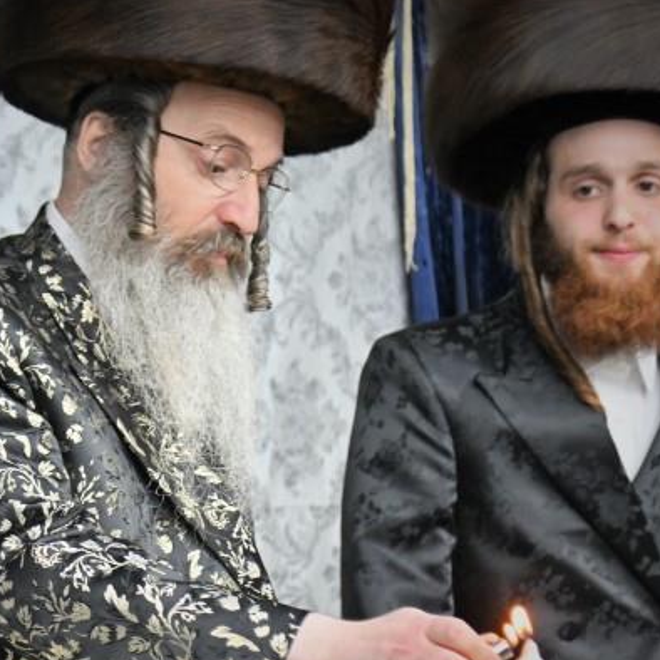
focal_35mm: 181
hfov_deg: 9.6
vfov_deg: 9.7
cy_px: 421
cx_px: 171
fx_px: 3904
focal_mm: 82
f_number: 4
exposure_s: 1/160
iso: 500
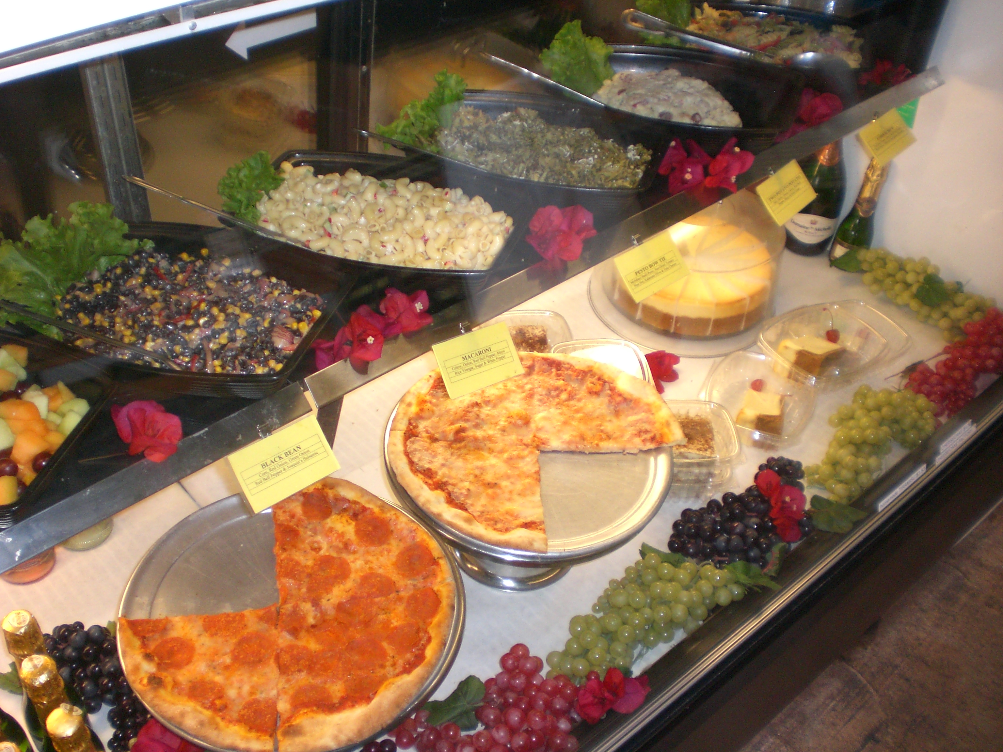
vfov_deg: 37.7
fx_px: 1101
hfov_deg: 49.0
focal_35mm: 38
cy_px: 376
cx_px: 502
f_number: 3.1
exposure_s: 1/60
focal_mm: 6.3
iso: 200
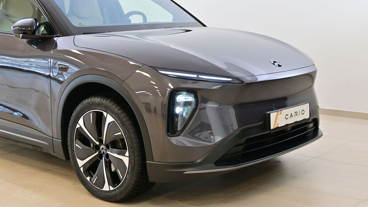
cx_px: 184
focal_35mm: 57
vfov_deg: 21.1
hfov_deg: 36.6
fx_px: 556
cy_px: 106
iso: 400
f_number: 5.3
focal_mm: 36
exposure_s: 1/60
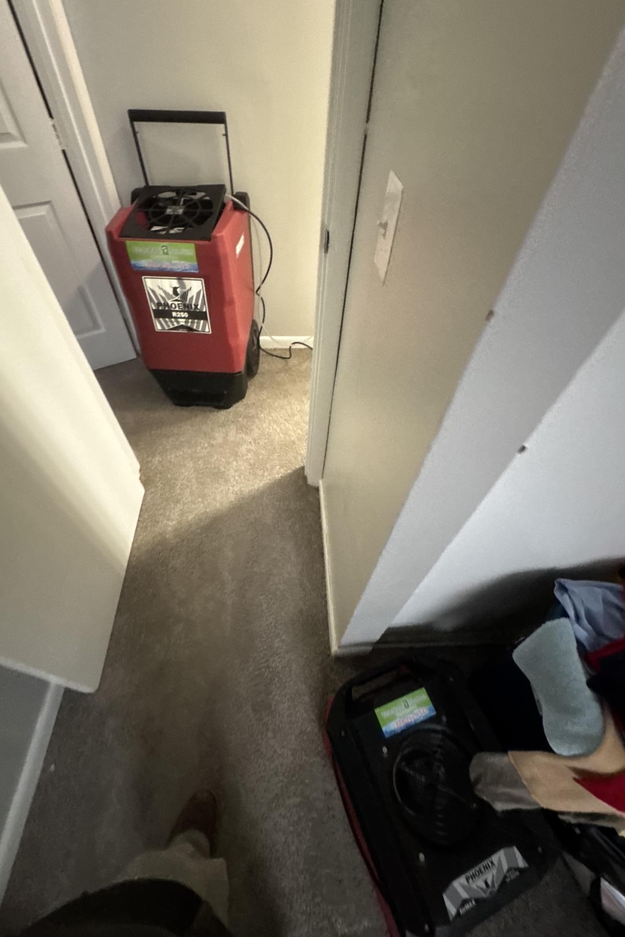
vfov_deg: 100.4
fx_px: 391
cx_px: 296
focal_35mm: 15
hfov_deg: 77.3
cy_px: 459
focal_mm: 2.22
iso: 1000
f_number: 2.2
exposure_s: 1/40
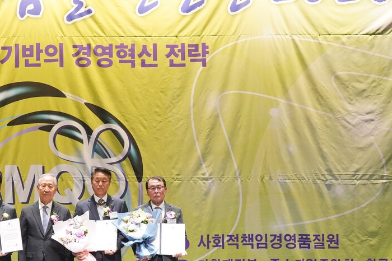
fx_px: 697
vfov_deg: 21.1
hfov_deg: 30.0
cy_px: 177
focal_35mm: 64
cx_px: 34
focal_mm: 35
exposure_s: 1/250
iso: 5000
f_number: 5
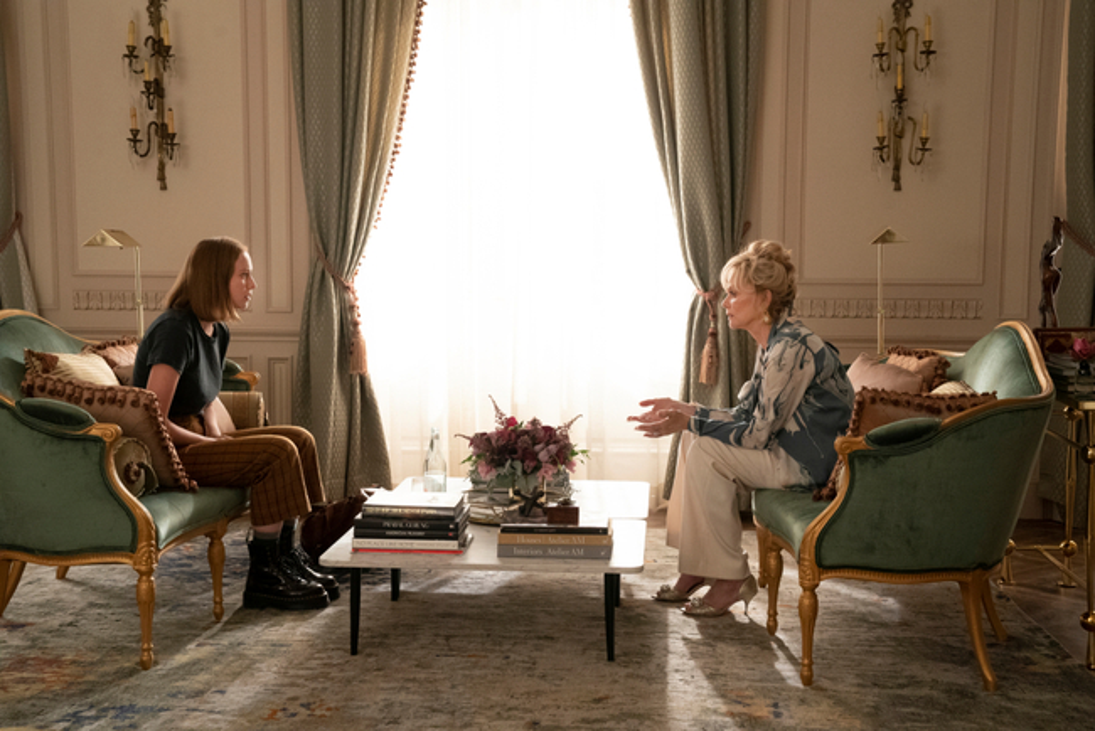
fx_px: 1461
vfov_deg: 28.1
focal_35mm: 48
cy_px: 366
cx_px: 548
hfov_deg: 41.1
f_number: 7.1
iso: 6400
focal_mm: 48
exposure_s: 1/125
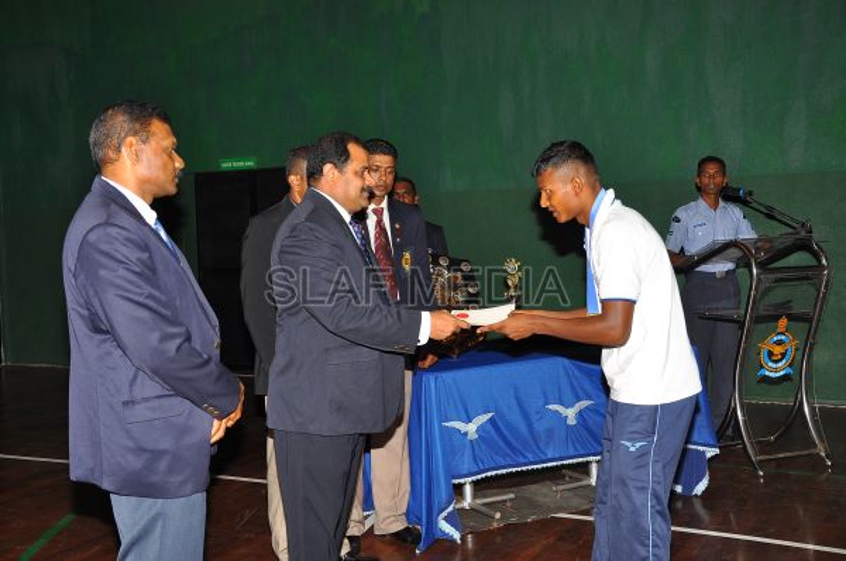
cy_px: 280
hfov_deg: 46.5
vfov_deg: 31.8
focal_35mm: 42
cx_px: 423
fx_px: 985
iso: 200
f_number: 5.6
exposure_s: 1/60
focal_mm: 28
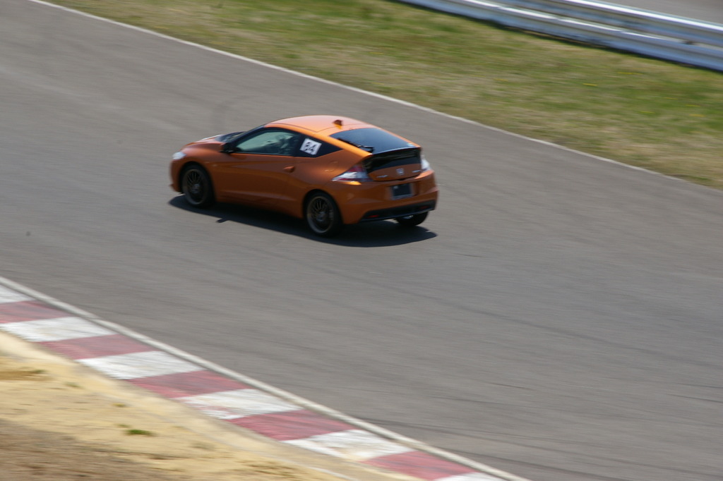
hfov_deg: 10.6
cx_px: 362
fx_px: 3915
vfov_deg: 7.0
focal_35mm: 195
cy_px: 240
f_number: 16
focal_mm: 130
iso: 200
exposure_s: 1/125
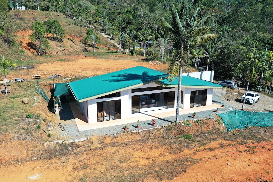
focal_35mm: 28
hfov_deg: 65.5
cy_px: 91
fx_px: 212
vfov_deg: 46.4
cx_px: 136
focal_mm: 10.26
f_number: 5.6
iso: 100
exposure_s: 1/400
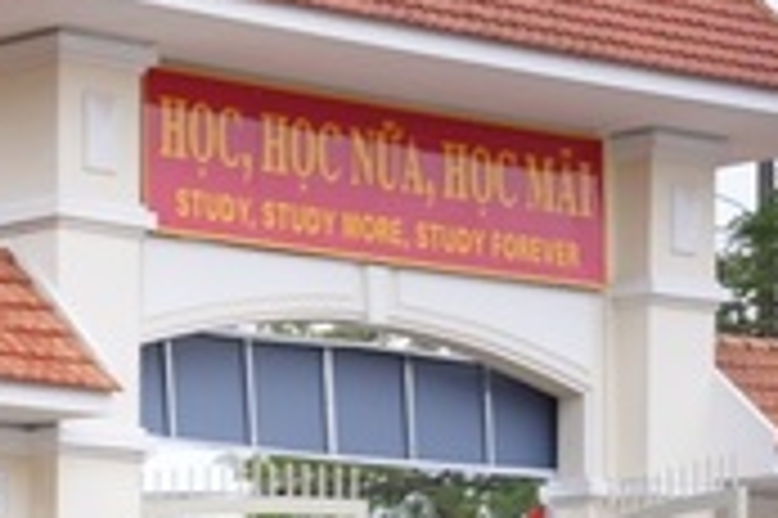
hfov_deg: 10.4
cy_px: 797
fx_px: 3883
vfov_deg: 7.5
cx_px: -818
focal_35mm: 180
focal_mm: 43.2
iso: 500
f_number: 3.5
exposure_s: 1/400
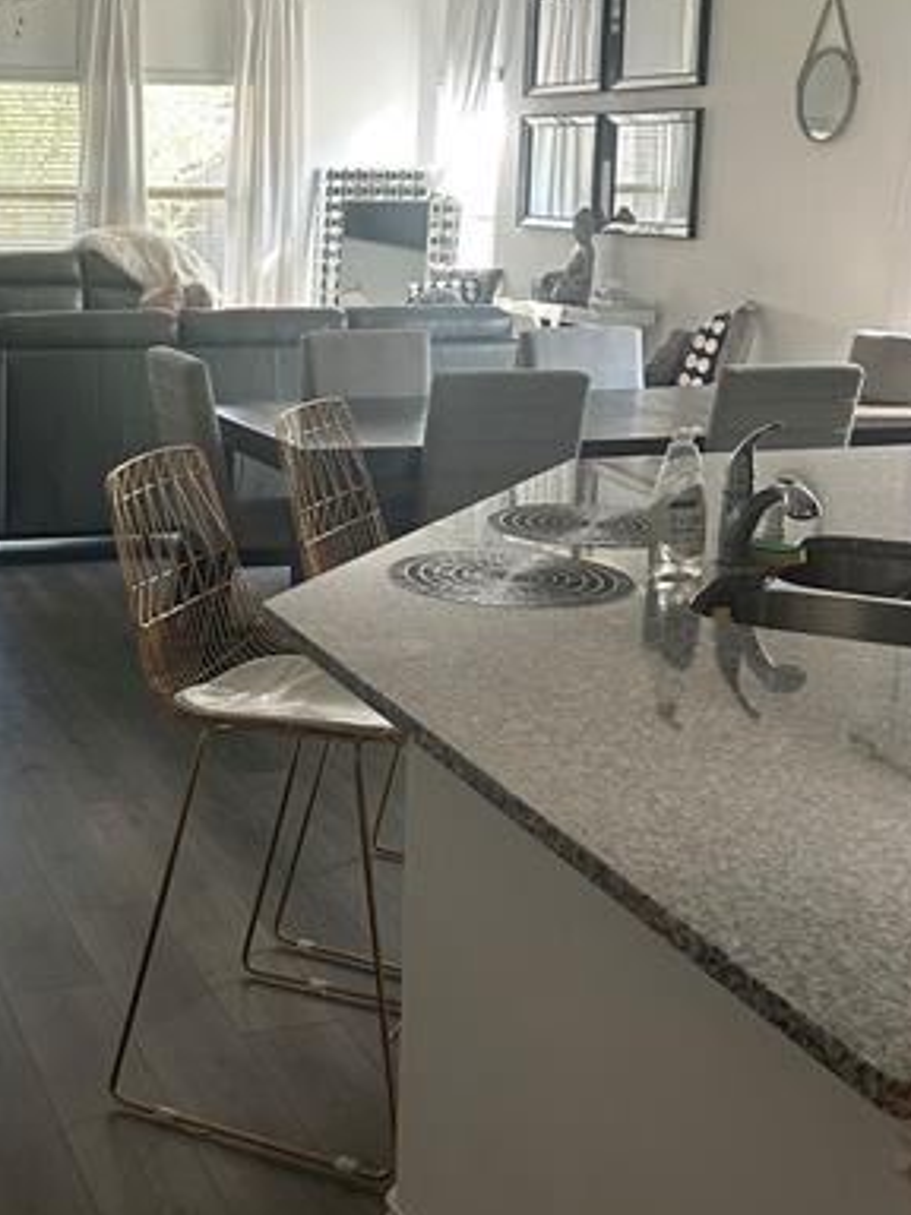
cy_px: 490
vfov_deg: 36.7
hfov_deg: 27.4
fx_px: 1825
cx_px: 174
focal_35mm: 52
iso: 100
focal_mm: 5.7
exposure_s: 1/60
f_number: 1.5
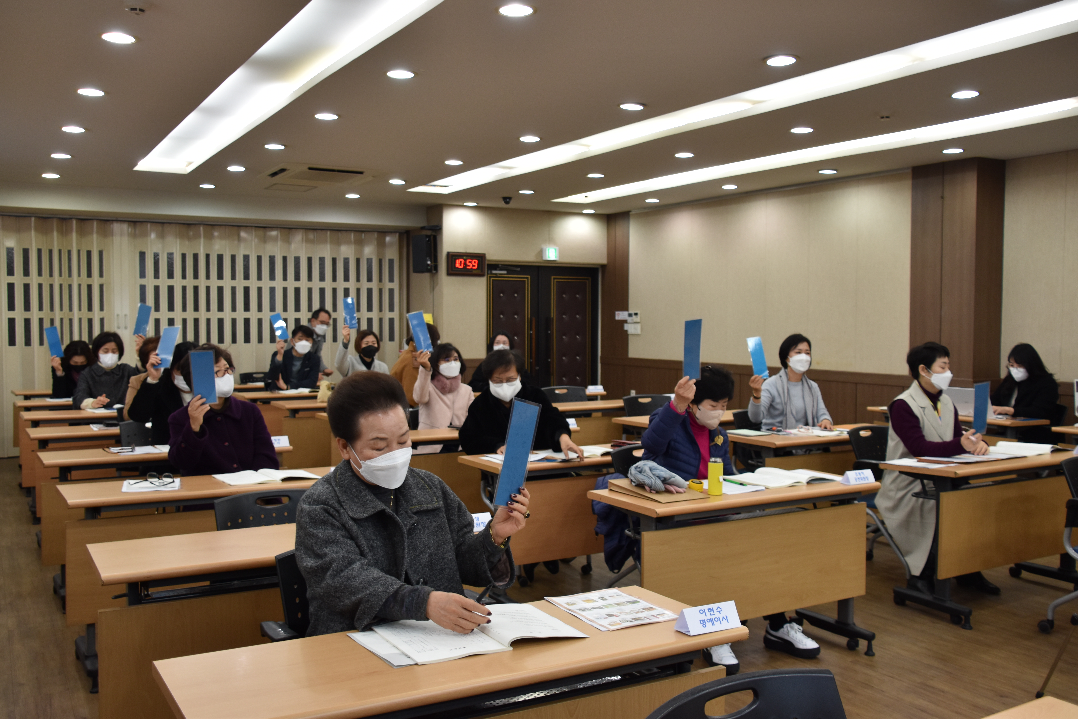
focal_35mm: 33
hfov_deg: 57.2
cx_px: 539
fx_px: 988
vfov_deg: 40.0
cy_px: 360
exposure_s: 1/60
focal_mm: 22
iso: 400
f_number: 4
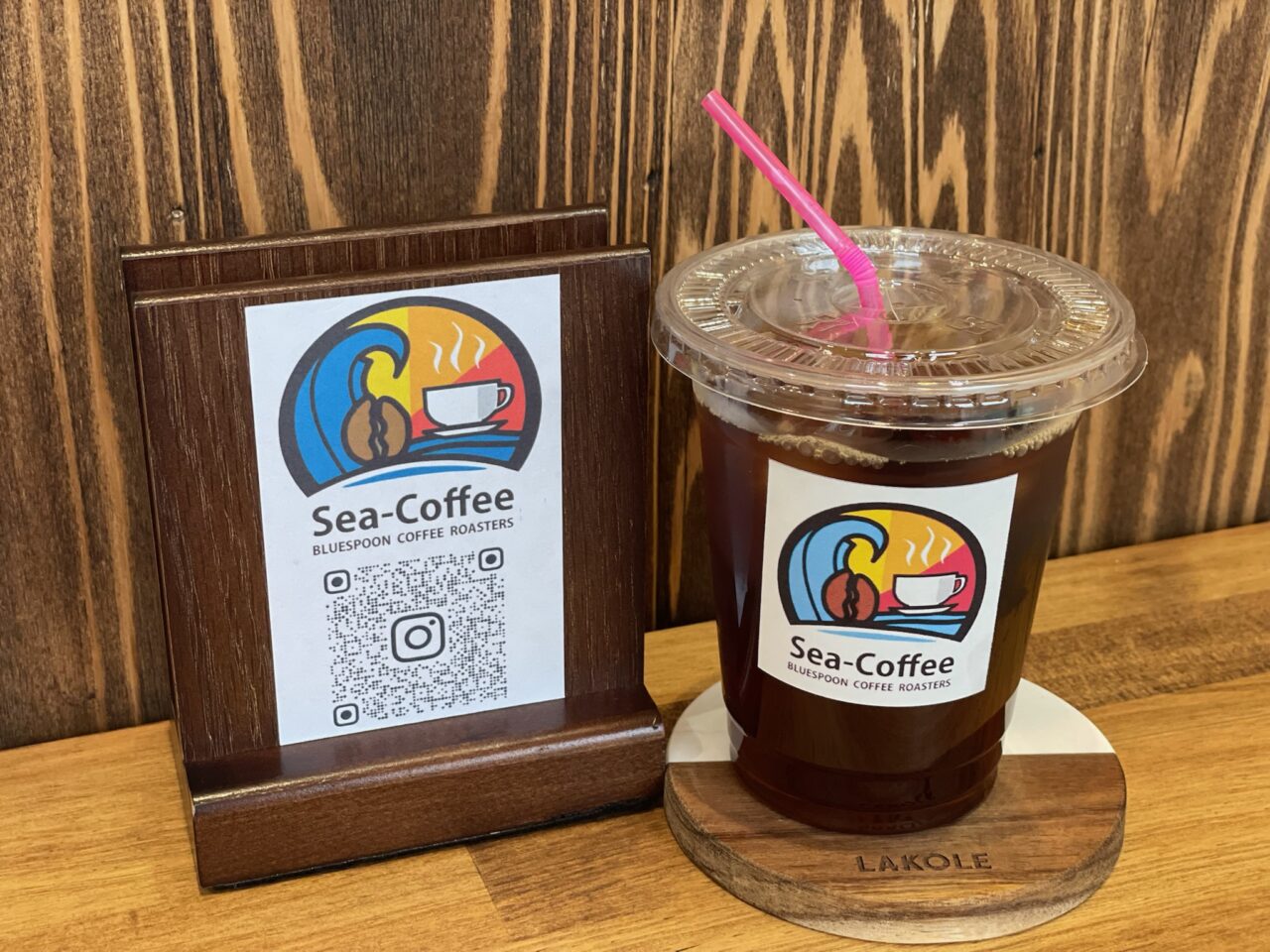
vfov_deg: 28.0
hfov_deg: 36.8
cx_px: 635
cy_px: 476
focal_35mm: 52
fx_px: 1908
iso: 125
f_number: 2
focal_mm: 6
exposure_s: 1/40
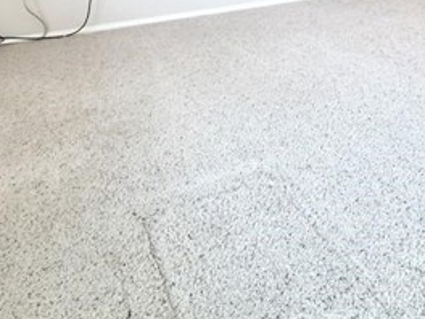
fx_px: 417
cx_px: 251
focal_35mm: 34
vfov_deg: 35.5
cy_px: -35
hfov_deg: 53.6
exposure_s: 1/120
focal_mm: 2.22
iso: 320
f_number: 2.2
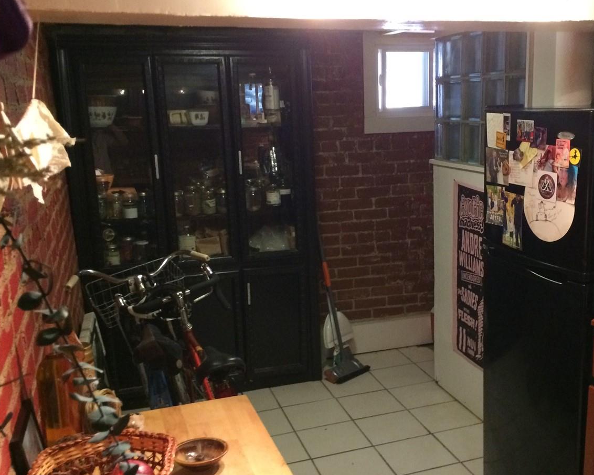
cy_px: 271
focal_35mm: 40
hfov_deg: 45.5
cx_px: 365
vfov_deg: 37.3
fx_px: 703
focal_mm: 4.15
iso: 250
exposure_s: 1/20
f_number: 2.2
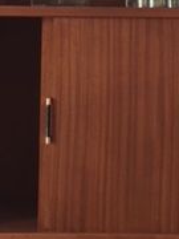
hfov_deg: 14.3
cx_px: 138
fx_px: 710
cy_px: -33
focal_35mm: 103
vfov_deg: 18.3
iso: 125
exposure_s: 1/33
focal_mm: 4.15
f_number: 2.2
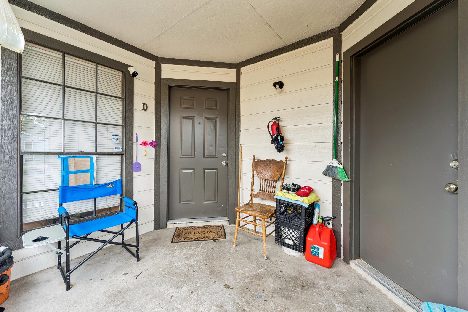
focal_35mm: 14
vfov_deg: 81.2
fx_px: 182
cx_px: 234
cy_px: 156
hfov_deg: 104.3
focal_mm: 14
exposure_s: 1/15
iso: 100
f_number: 8
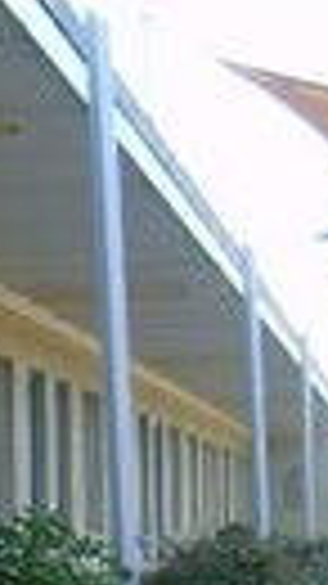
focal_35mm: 141
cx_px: -180
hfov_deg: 8.4
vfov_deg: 14.8
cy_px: 662
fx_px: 2183
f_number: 2.8
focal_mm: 7.4
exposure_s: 1/90
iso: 50
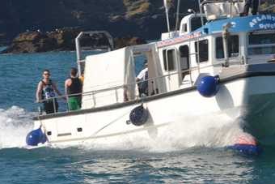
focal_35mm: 254
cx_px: 201
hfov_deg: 8.1
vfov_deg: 5.4
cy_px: 30
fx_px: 1941
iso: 100
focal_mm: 90
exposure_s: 1/200
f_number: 11
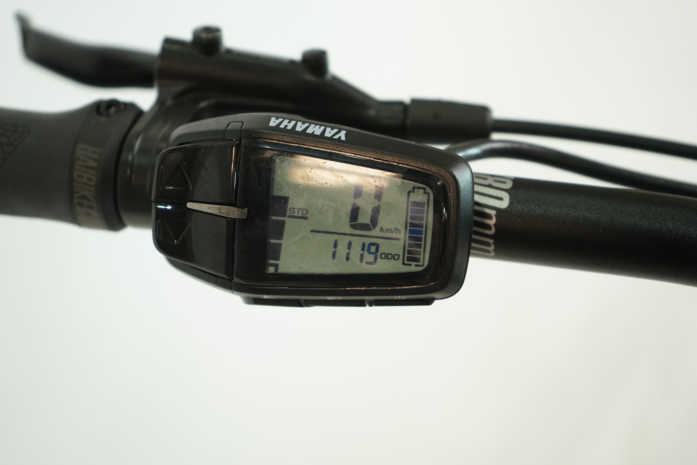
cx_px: 348
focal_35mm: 70
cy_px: 232
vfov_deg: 19.5
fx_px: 1355
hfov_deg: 28.8
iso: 1600
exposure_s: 1/200
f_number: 5.6
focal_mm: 70
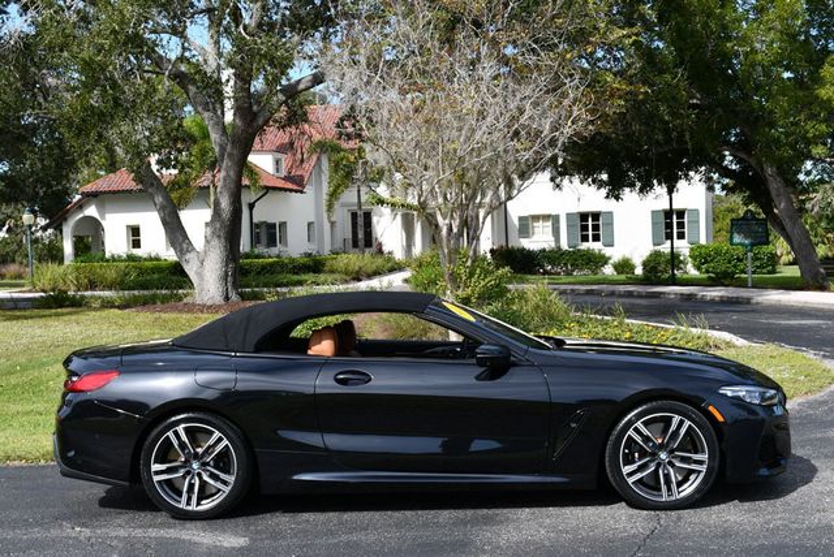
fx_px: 1159
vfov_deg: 27.0
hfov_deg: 39.6
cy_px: 278
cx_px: 417
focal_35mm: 50
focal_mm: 25
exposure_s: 1/250
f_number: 8
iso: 110
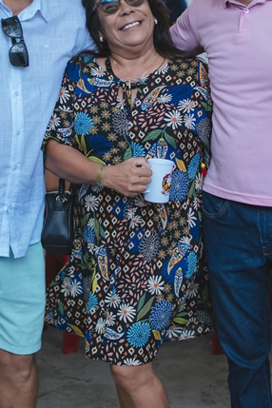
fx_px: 1030
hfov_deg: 15.0
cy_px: 112
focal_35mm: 91
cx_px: 135
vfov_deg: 22.2
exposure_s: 1/1600
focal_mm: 35
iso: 1600
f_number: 2.5
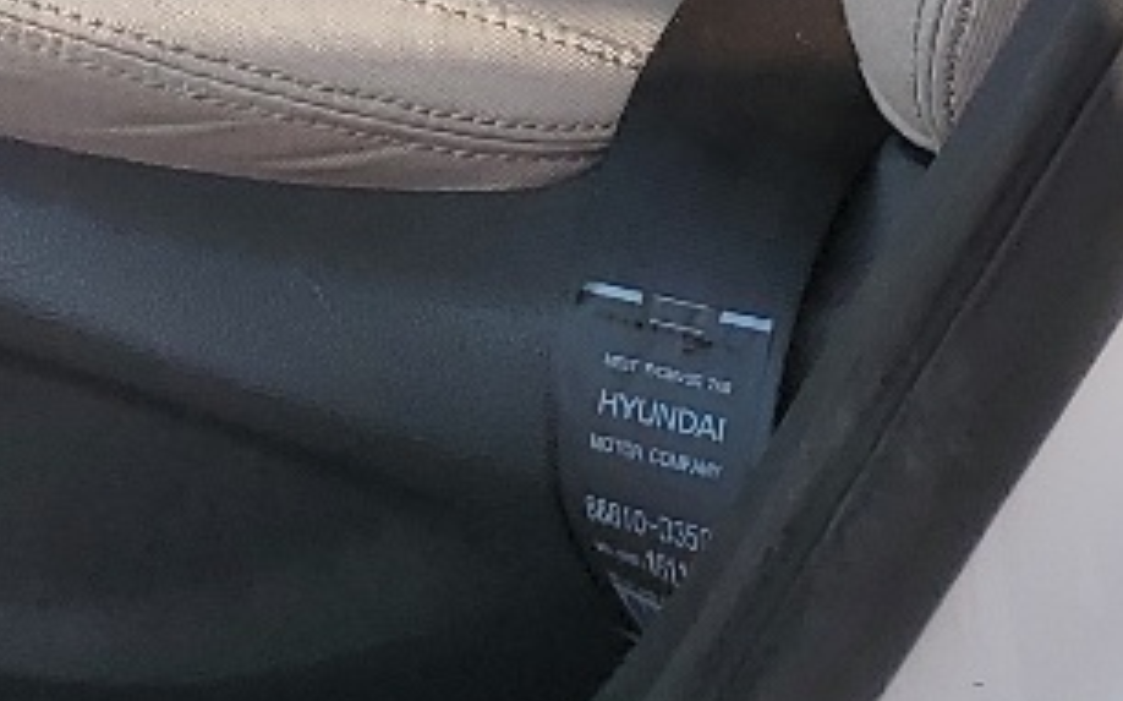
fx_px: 4406
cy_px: -1332
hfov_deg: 13.2
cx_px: -829
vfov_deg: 7.9
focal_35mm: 144
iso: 50
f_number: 1.5
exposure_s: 1/1000
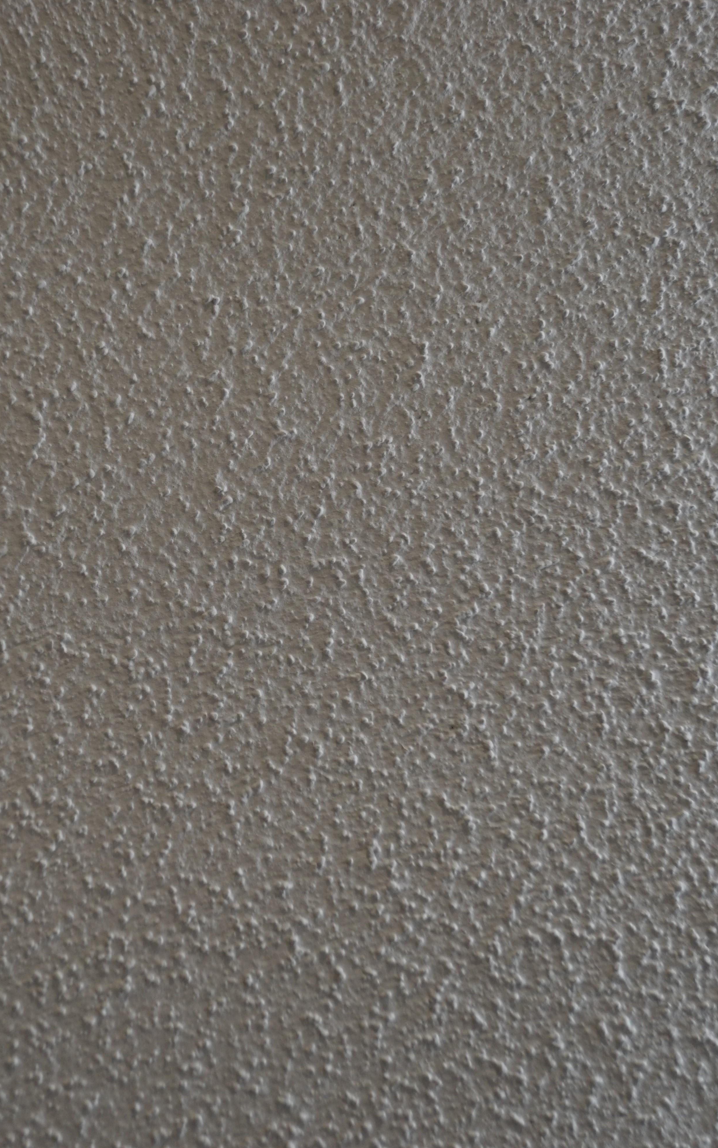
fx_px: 2035
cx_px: 158
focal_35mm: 65
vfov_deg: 31.5
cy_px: 579
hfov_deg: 19.8
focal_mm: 28
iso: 320
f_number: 4.5
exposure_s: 1/160
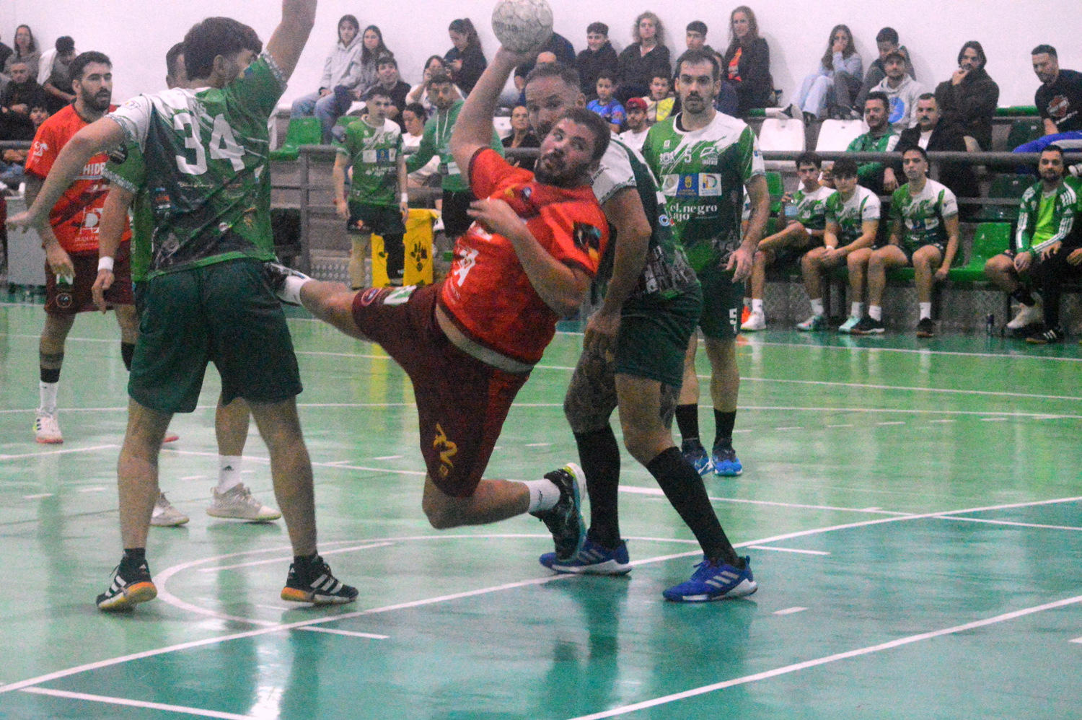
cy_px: 360
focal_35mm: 98
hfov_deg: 20.9
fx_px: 2928
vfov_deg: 14.0
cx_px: 541
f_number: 9
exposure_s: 1/500
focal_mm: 65
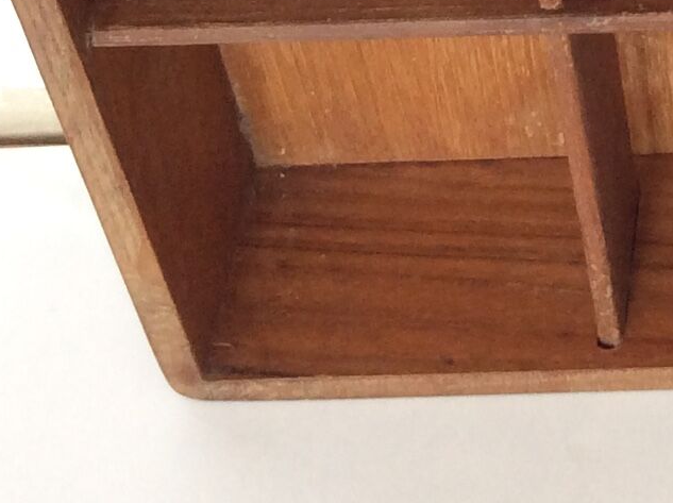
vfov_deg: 10.9
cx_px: 997
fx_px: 2544
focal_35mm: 131
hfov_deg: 14.1
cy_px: -263
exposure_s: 1/25
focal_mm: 3.3
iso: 50
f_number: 2.4
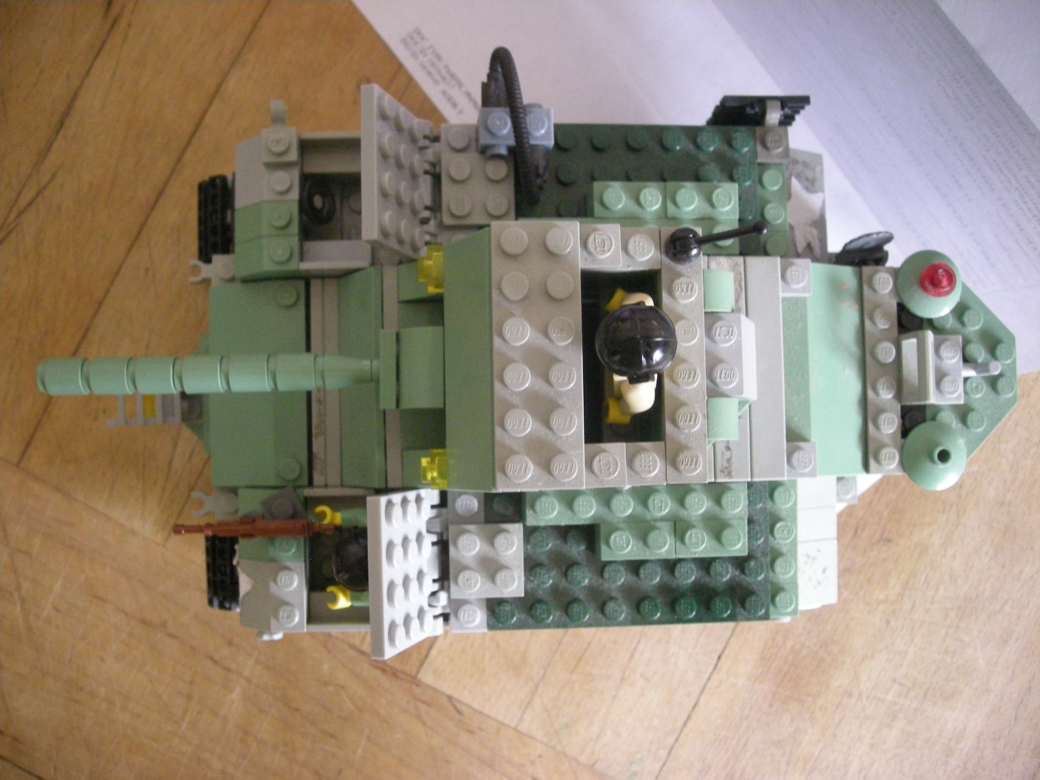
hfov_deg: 52.6
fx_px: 1052
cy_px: 390
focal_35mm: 35
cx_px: 520
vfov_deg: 40.7
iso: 400
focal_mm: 5.7
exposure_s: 1/29.5
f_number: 2.8
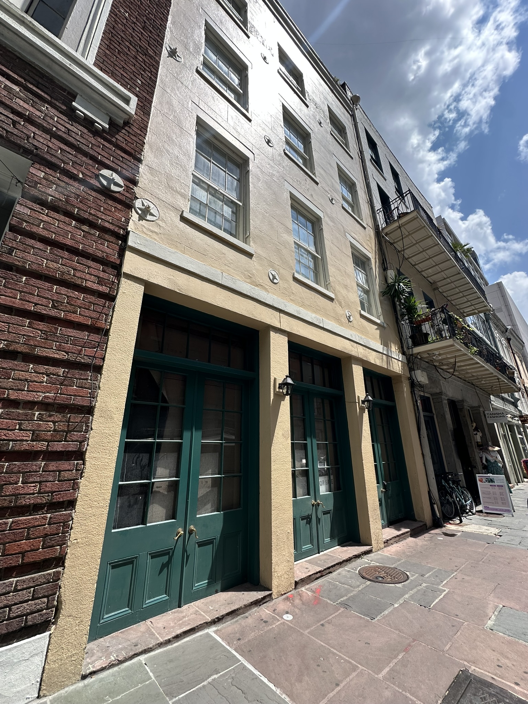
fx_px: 285
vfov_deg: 102.1
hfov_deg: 85.7
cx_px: 264
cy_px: 352
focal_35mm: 14
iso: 40
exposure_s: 1/1473
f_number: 2.2
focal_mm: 2.22
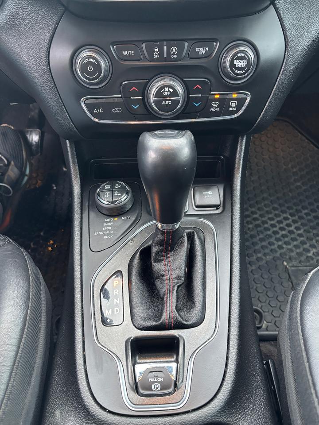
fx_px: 319
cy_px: 212
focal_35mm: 26
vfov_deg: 67.3
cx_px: 160
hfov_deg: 53.1
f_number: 1.6
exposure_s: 1/60
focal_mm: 5.96
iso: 400
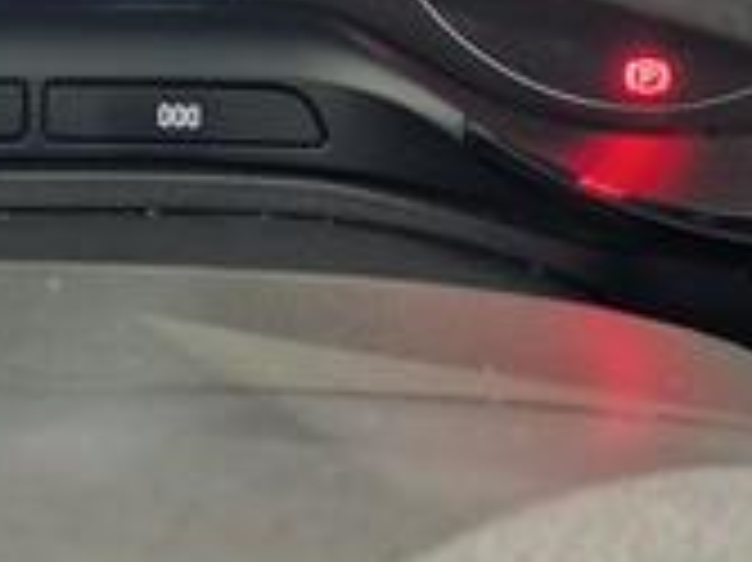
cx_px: 9
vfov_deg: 15.6
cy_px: -247
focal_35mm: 88
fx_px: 1910
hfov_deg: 21.5
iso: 500
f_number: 1.8
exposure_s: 1/25
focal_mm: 5.4
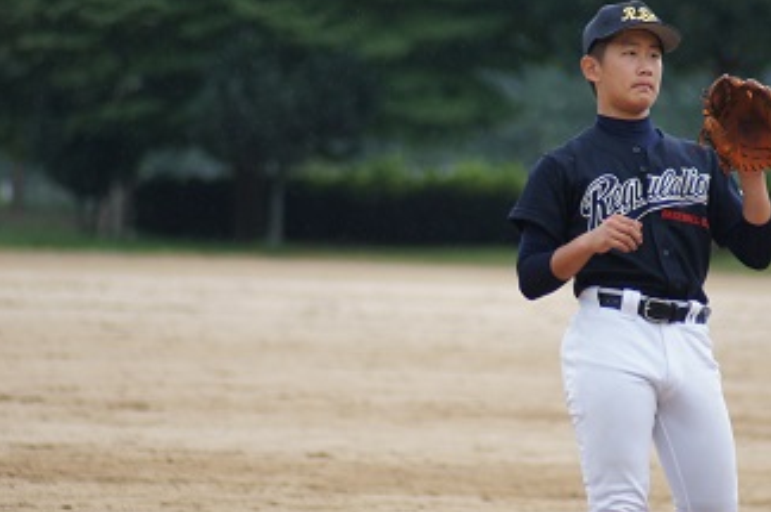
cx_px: 495
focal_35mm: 684
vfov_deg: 2.0
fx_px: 14627
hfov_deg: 3.0
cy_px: 285
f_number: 5.6
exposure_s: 1/500
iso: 500
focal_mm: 300
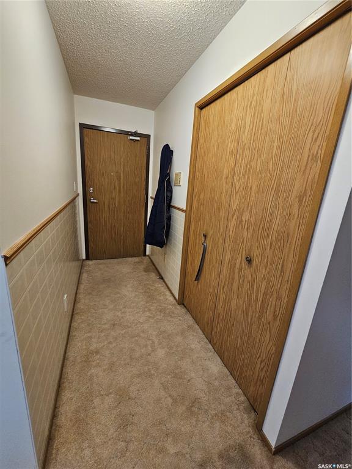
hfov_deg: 89.9
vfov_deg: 106.2
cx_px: 176
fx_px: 176
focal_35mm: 13
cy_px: 234
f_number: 2.2
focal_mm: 2.2
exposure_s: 1/40
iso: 320
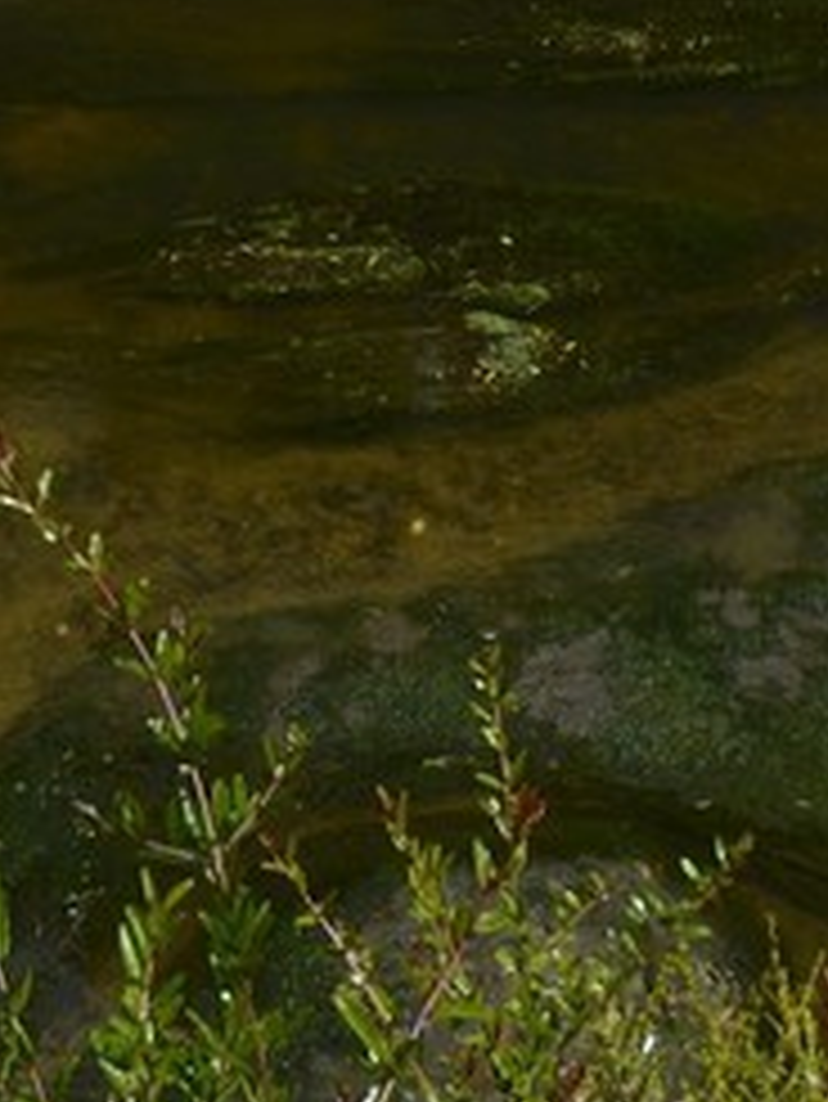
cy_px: -2105
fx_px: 3792
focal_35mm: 119
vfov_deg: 11.2
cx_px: -63
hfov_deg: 12.3
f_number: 14
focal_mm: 19
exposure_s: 1/200
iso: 200
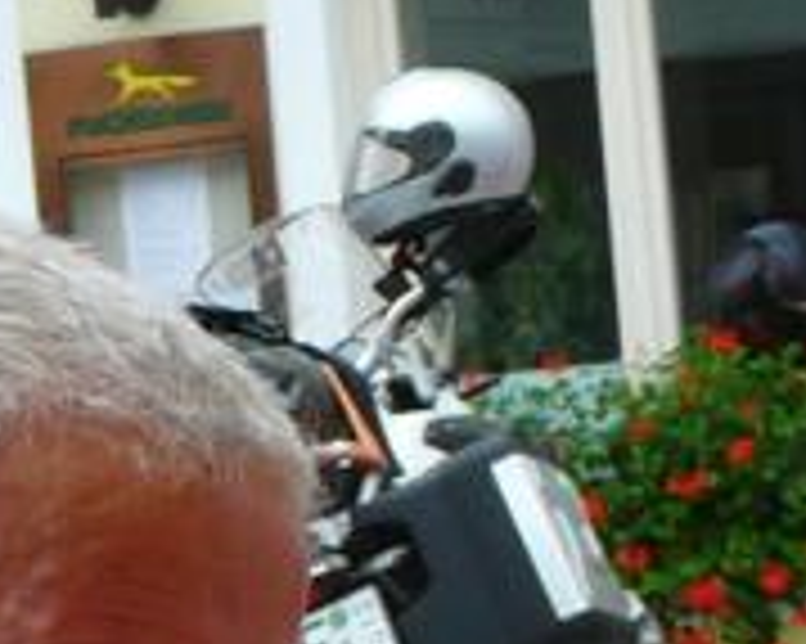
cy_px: 1040
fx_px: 6747
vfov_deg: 5.4
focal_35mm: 283
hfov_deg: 6.8
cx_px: -257
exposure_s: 1/400
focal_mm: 9.7
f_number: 3.6
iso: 80
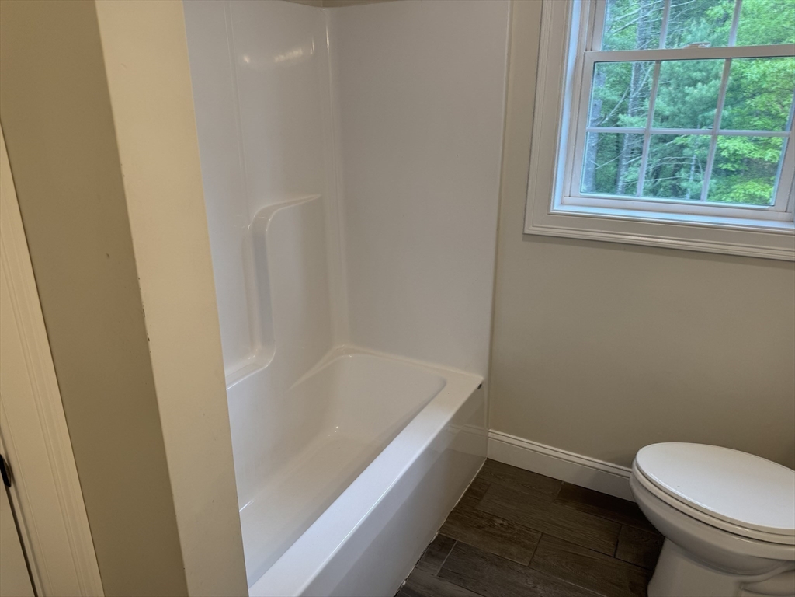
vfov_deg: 56.8
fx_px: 551
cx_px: 398
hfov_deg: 71.6
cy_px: 298
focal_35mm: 24
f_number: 1.78
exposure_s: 1/120
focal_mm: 6.76
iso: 80
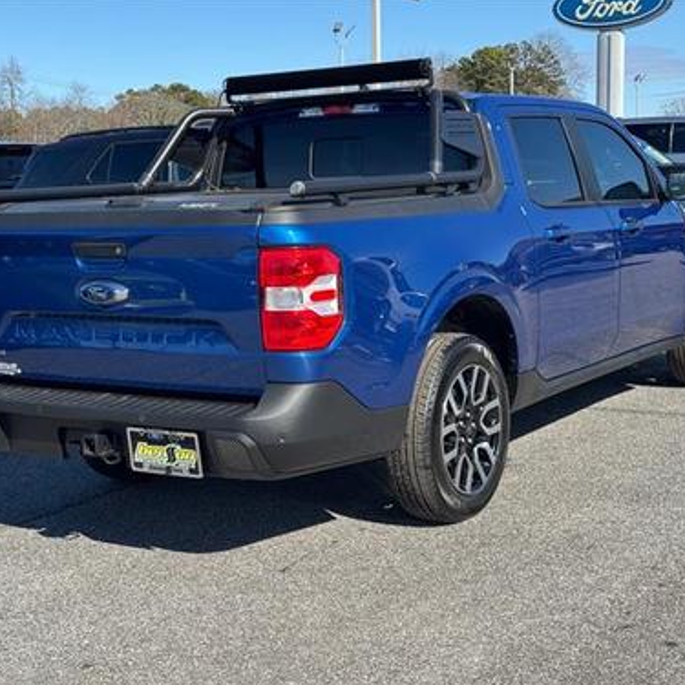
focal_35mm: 57
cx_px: 336
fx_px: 1276
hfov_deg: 30.0
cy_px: 342
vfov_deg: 30.0
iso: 64
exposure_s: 1/2513
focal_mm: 6.76
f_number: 1.78
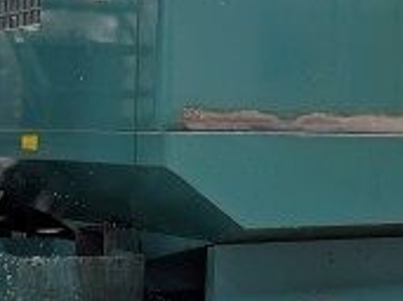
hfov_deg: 19.3
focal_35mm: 101
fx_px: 1175
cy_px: -14
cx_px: 316
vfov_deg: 14.4
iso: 46
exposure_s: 1/30
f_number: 1.73
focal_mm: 4.38
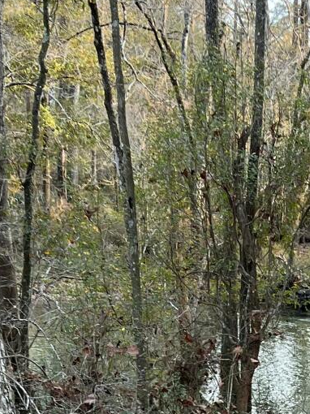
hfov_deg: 14.0
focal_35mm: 102
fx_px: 1219
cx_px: 377
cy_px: 481
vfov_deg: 18.4
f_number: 1.5
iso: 80
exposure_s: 1/121
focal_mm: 5.7
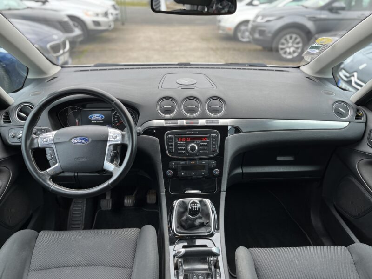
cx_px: 186
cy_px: 140
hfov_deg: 67.3
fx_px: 279
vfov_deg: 53.1
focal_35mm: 26
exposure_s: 1/122
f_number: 1.6
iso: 40
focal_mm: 5.1
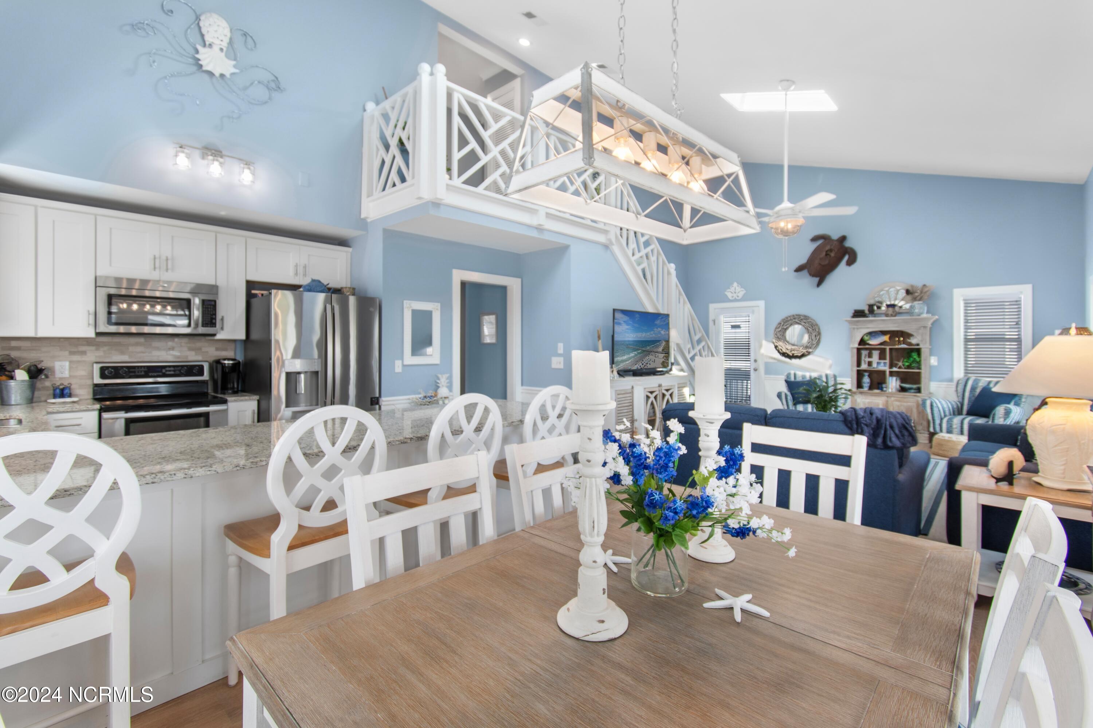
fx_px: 455
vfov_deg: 77.3
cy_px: 364
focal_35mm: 15
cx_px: 546
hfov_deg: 100.4
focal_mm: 10
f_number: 4.5
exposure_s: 1/4
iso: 100
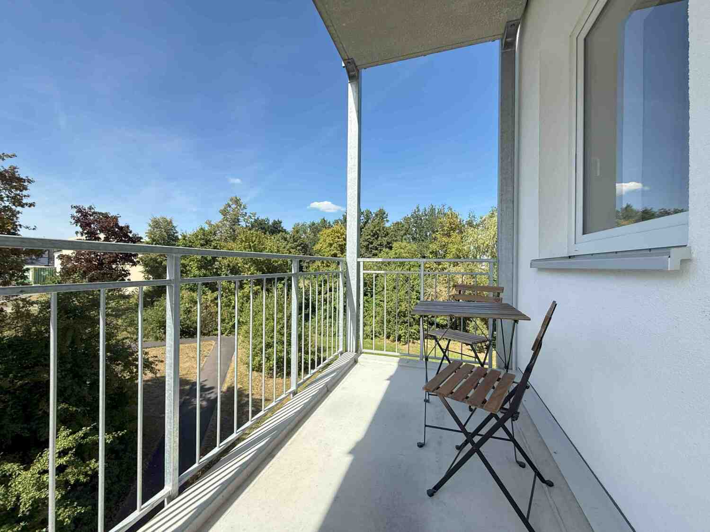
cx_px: 355
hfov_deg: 102.1
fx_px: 287
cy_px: 266
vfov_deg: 85.7
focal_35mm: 14
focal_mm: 2.22
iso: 64
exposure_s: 1/888
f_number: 2.2
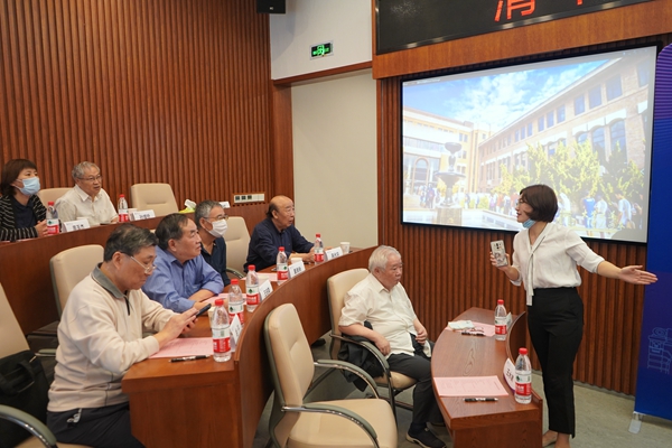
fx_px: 523
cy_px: 224
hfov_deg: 65.5
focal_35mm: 28
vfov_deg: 46.4
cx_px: 336
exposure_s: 1/160
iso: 1600
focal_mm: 28
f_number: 4
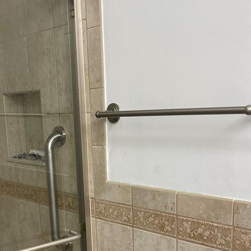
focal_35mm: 57
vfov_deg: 29.2
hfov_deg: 29.7
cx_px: 71
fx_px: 468
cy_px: 210
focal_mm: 5.1
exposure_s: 1/120
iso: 125
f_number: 1.6
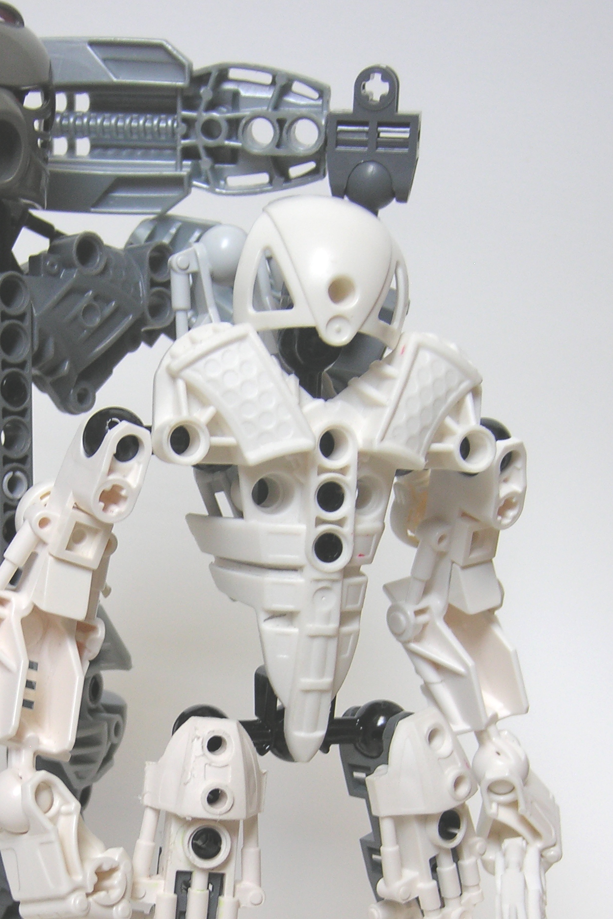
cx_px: 103
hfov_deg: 23.0
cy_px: 681
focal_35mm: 58
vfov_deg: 33.8
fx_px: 1481
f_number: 2.9
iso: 54
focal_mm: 8.1
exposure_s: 1/4
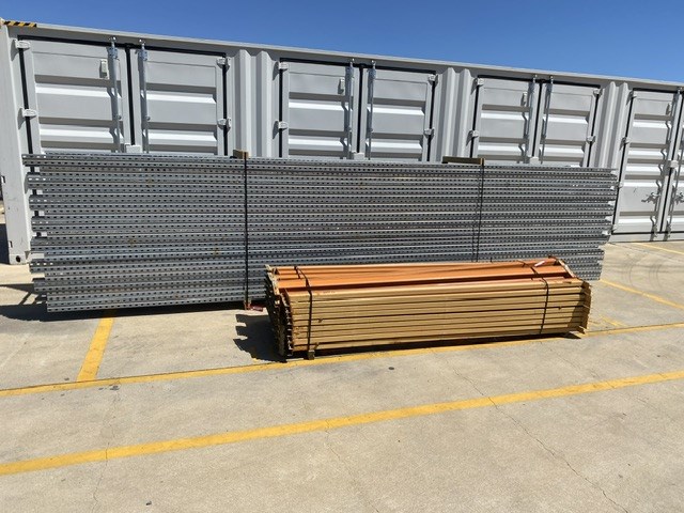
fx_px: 514
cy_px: 256
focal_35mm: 26
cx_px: 342
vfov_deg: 53.1
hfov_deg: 67.3
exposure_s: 1/5025
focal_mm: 4.25
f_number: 1.8
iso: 32
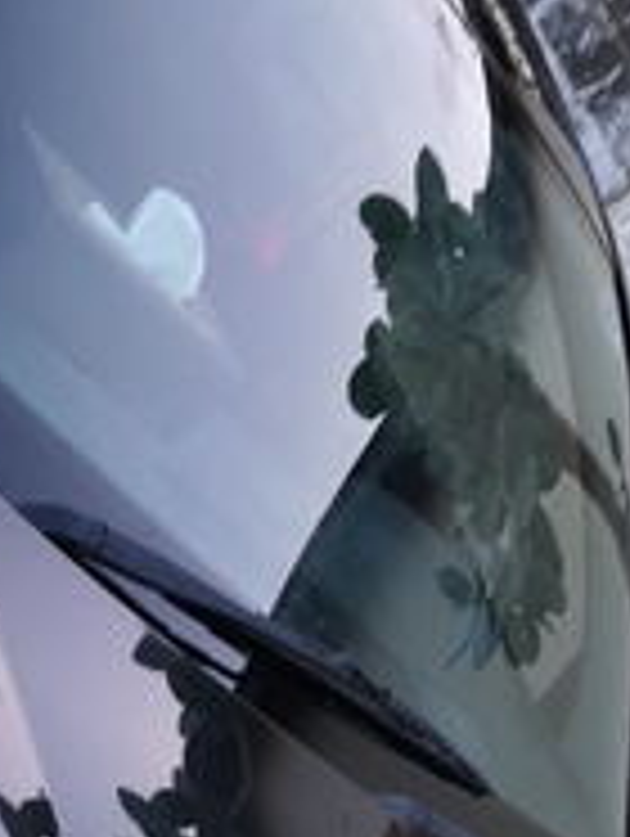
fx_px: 2106
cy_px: 1084
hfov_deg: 17.0
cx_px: 292
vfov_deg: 20.5
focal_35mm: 87
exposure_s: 1/50
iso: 50
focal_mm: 3.95
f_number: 1.8
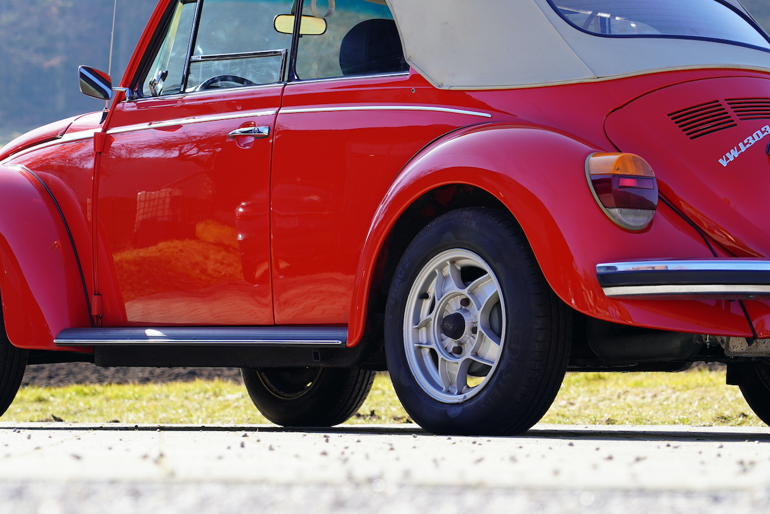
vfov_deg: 8.3
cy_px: 199
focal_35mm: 166
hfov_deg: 12.4
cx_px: 405
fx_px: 3551
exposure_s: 1/160
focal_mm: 105
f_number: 5.6
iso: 100
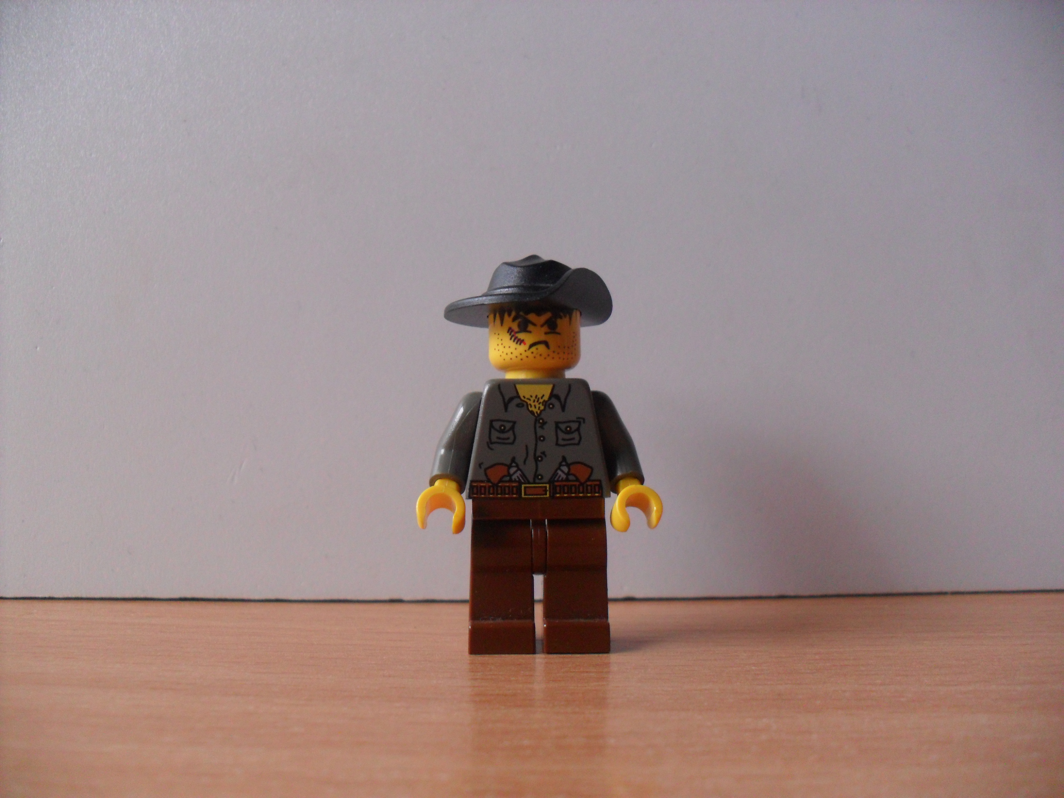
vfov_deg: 40.7
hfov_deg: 52.6
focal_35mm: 35
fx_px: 1076
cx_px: 532
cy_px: 399
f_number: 3
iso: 200
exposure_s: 1/20
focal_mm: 6.3
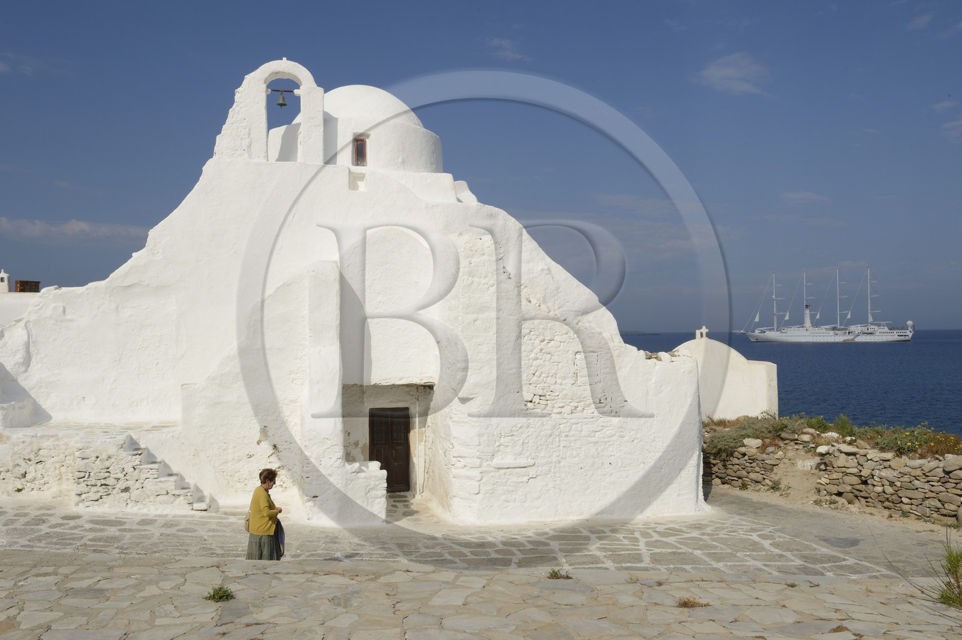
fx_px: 854
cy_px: 320
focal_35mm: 32
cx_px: 481
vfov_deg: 41.0
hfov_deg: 58.8
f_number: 18
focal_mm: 32
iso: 200
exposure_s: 1/250
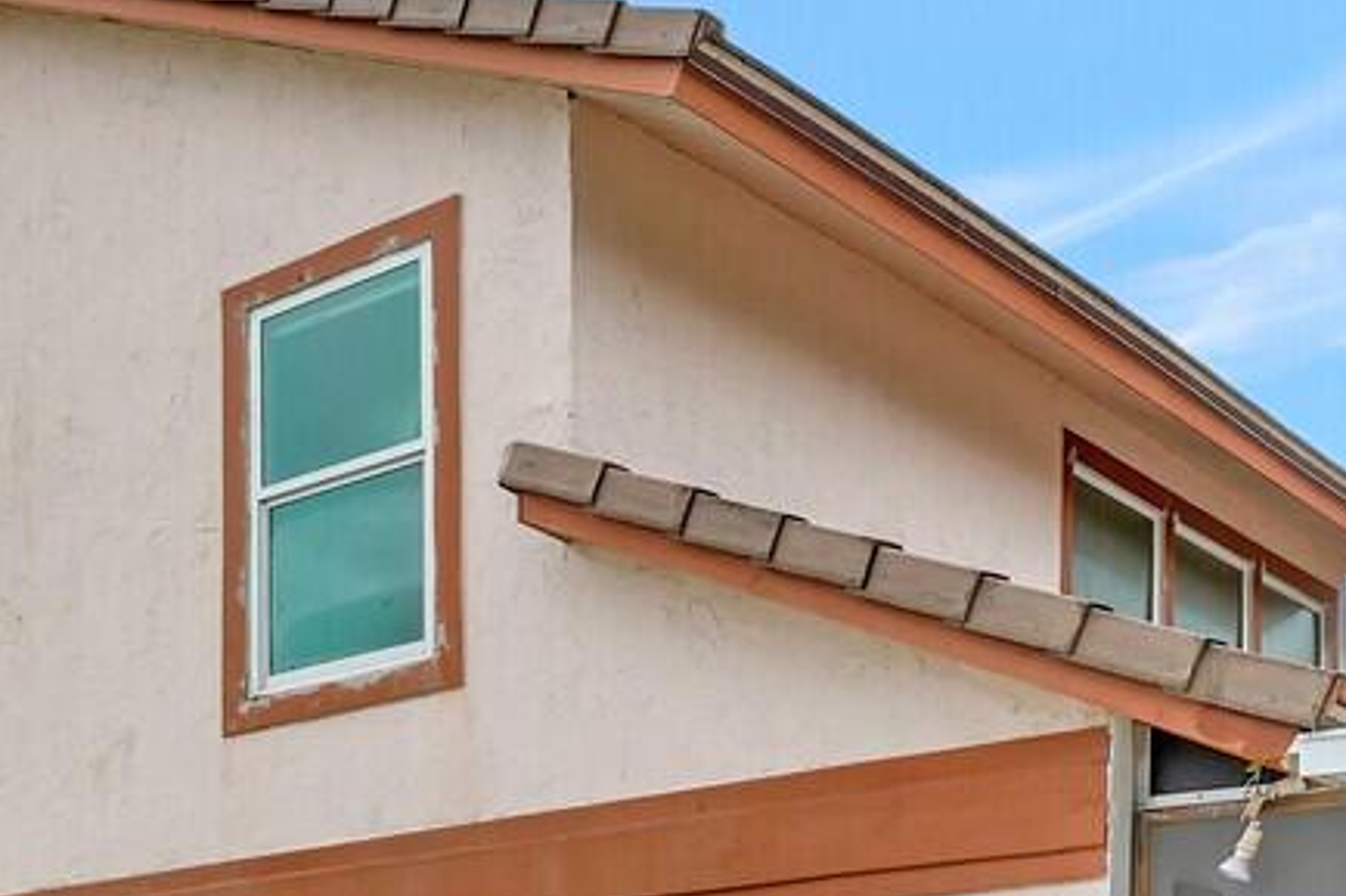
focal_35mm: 61
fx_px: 2274
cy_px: 1208
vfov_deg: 20.2
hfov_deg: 31.1
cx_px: 70
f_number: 11
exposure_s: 1/250
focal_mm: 16.5
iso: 320
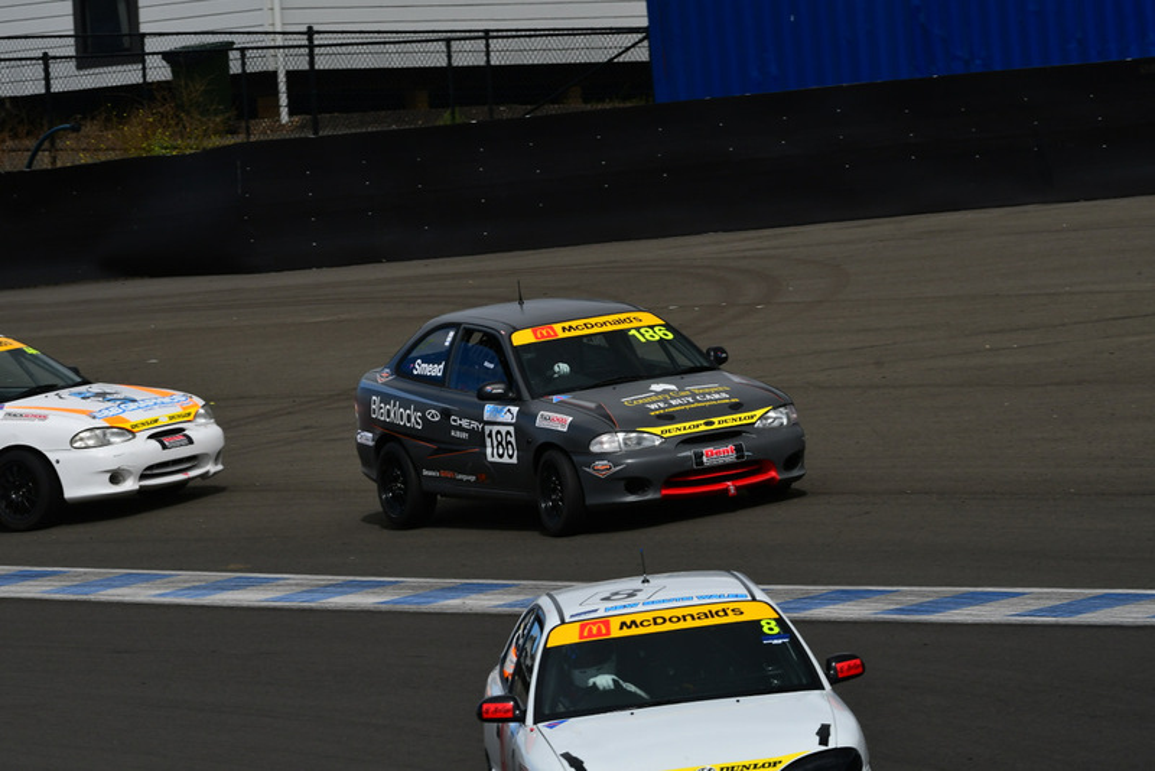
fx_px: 12516
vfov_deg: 3.5
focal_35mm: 390
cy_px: 386
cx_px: 578
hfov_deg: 5.3
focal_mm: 260
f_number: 11
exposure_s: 1/500
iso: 200
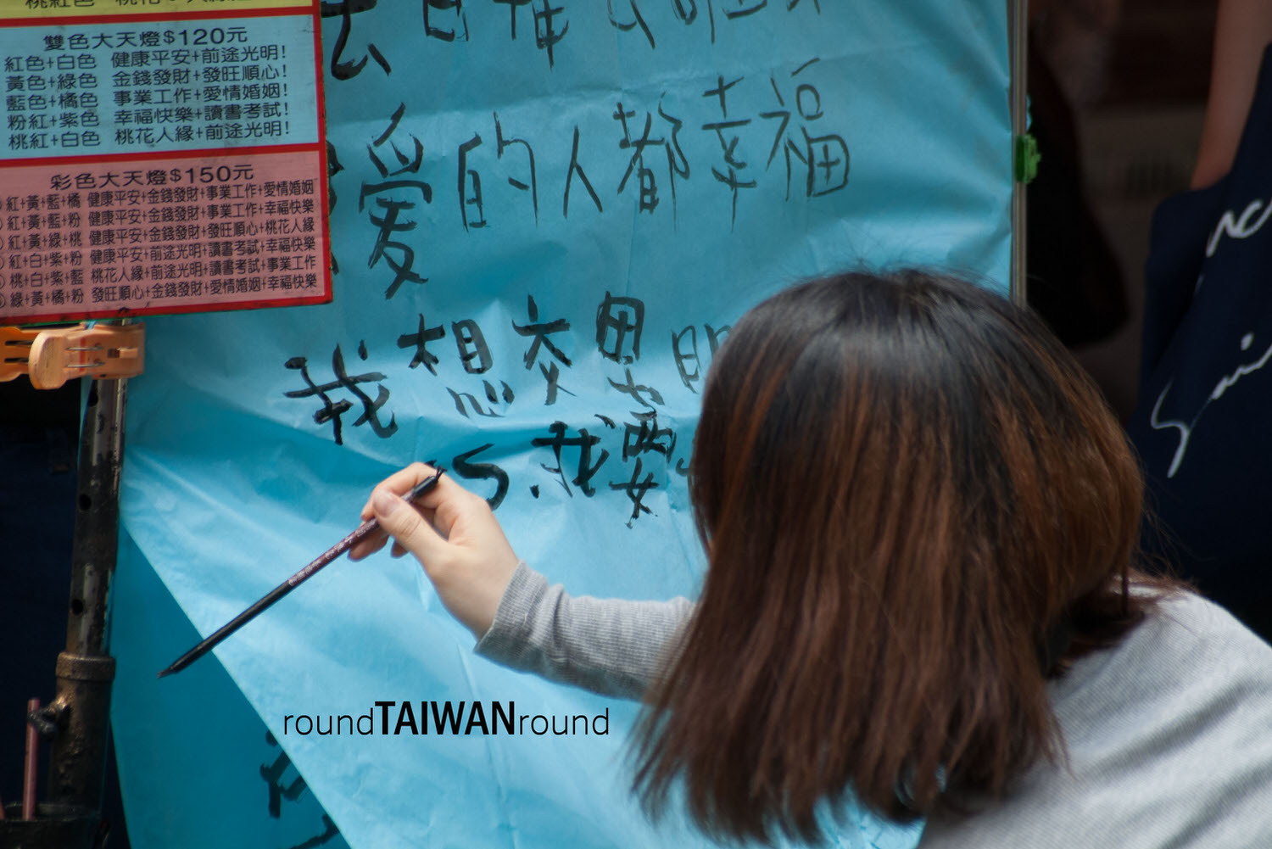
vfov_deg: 4.6
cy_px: 424
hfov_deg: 6.9
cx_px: 636
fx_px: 10602
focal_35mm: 300
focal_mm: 200
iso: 200
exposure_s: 1/180
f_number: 5.6
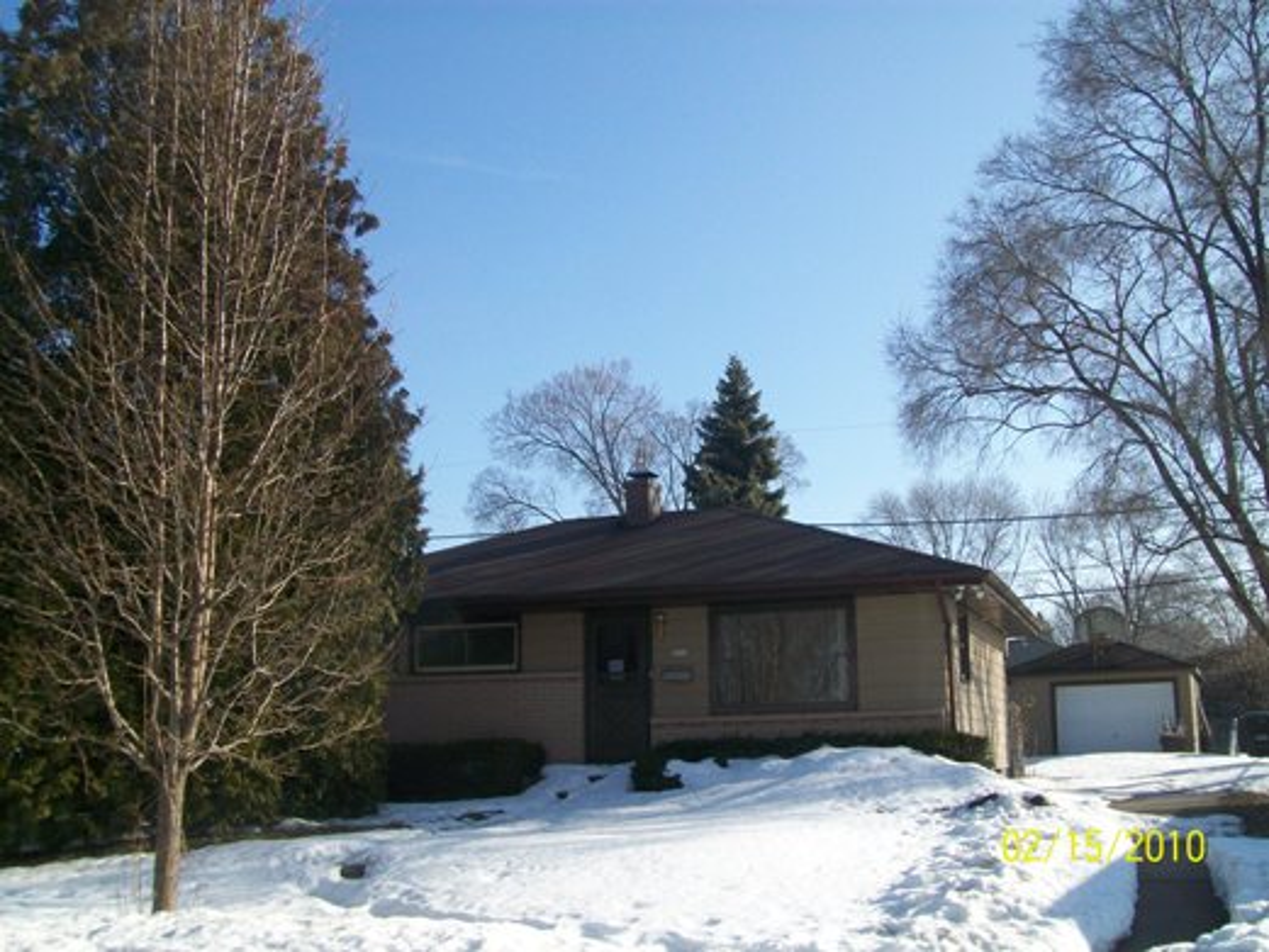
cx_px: 634
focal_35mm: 36
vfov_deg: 39.7
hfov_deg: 51.3
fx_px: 1320
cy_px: 476
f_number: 4.8
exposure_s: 1/320
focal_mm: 6
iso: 64
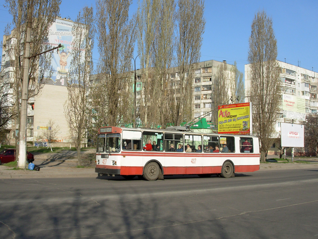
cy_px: 120
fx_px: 349
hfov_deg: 49.0
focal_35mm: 38
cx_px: 159
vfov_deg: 37.7
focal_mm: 6.3
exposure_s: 1/527
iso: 50
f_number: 4.9
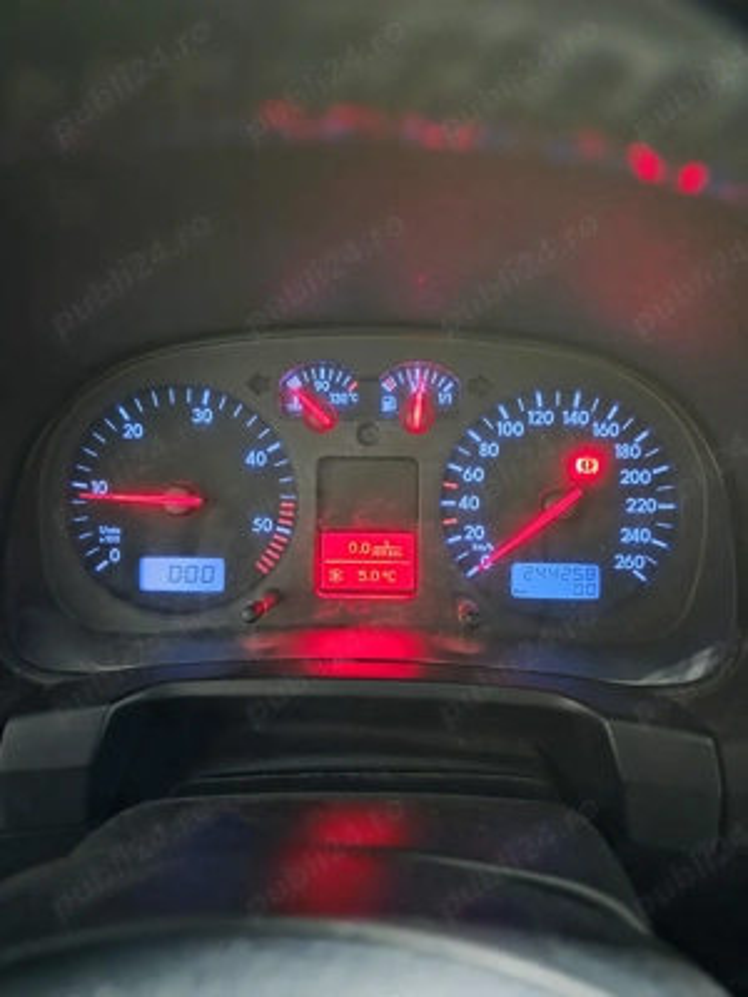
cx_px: 374
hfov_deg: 58.9
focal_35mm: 23
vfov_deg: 73.9
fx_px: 663
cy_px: 498
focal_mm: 6.3
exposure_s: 1/10.6
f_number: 1.7
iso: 3200
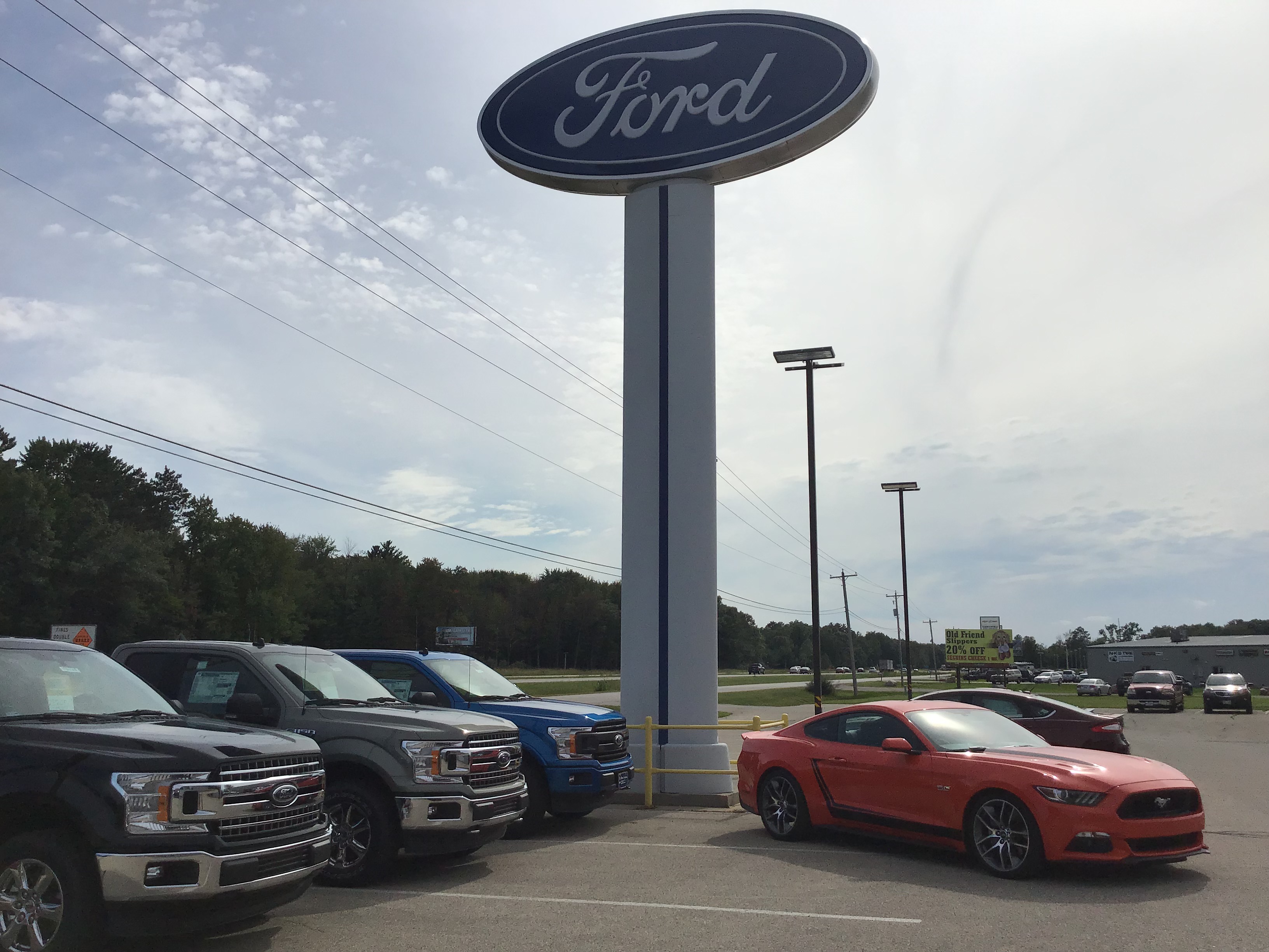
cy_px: 476
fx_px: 1136
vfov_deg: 45.4
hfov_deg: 58.4
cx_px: 634
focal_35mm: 31
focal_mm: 3.3
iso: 25
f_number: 2.4
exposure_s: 1/4292
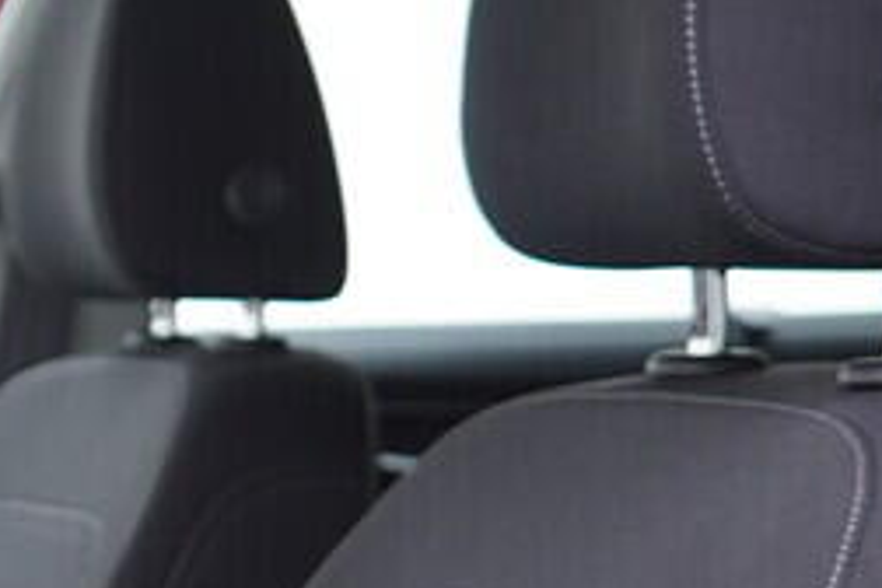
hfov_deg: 12.8
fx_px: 3577
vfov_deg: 9.0
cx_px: -704
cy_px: 1017
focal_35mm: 146
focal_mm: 24
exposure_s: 1/40
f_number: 2.8
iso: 200
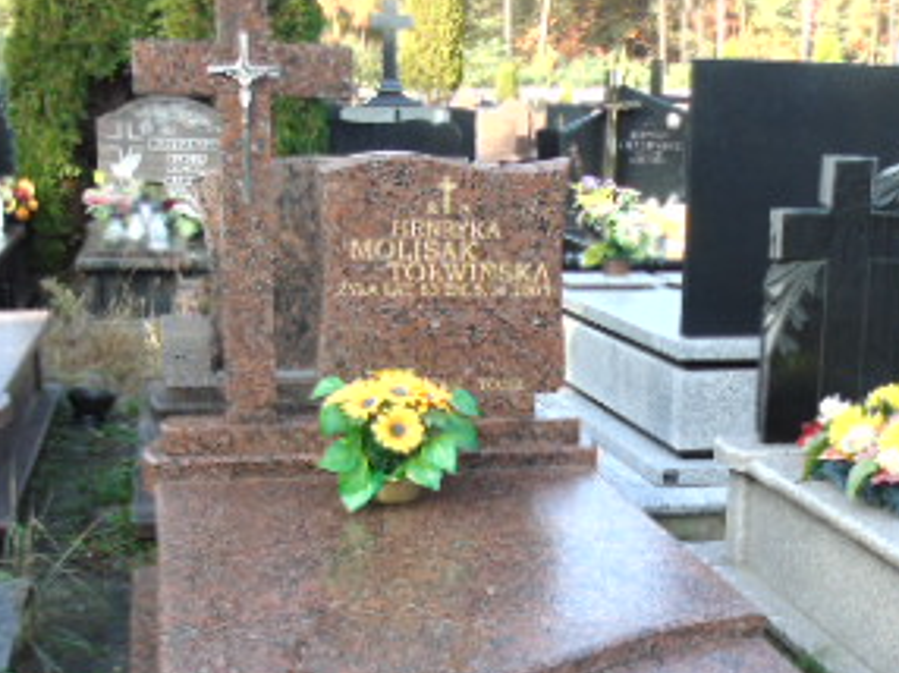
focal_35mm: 56
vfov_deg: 25.6
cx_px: 541
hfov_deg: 34.3
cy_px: 541
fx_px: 1453
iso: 80
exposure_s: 1/125
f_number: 3.4
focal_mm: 4.4
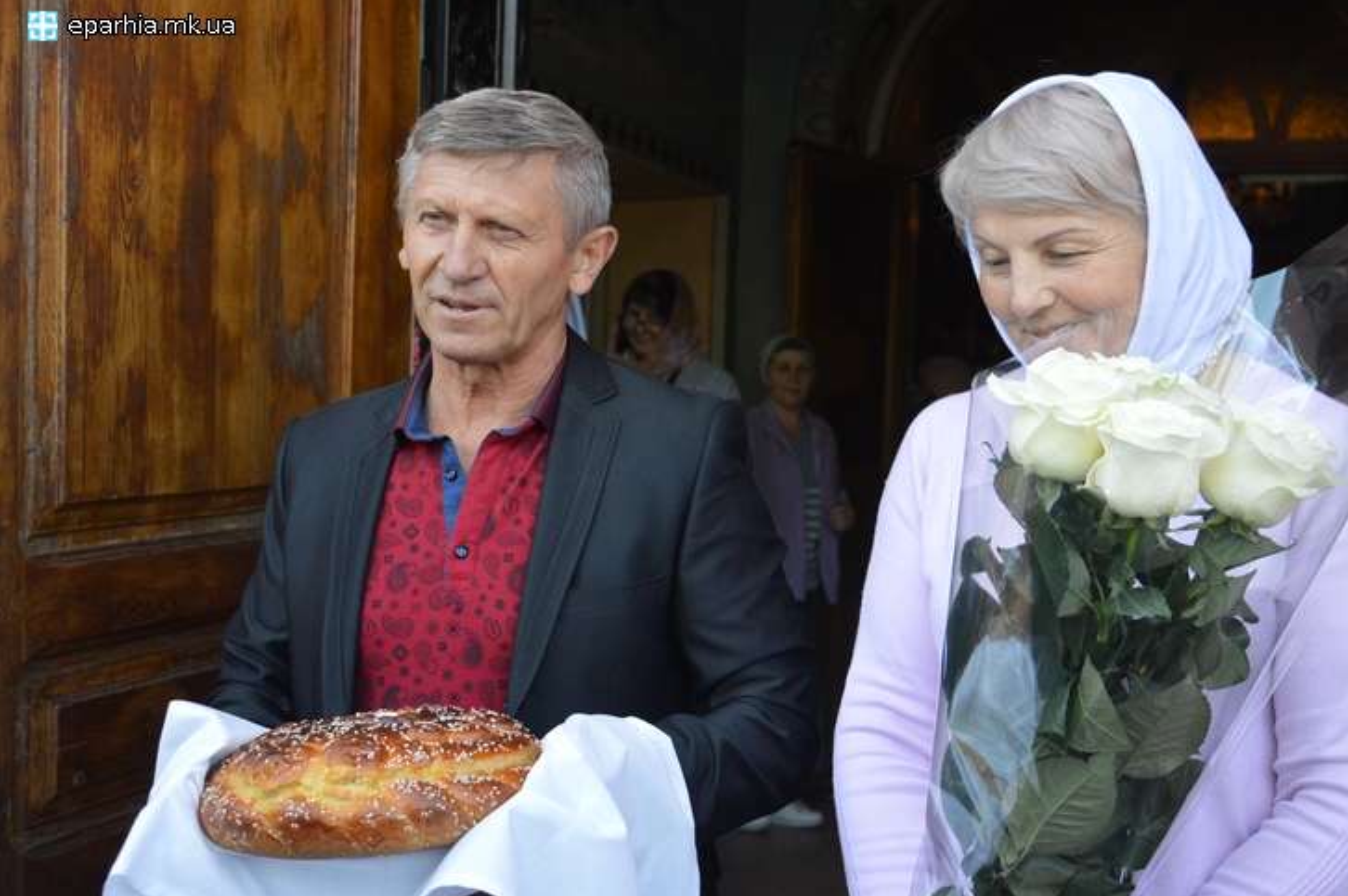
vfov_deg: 31.1
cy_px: 475
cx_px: 741
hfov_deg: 45.4
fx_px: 1609
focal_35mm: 43
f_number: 4
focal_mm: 26
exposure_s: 1/500
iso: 1000
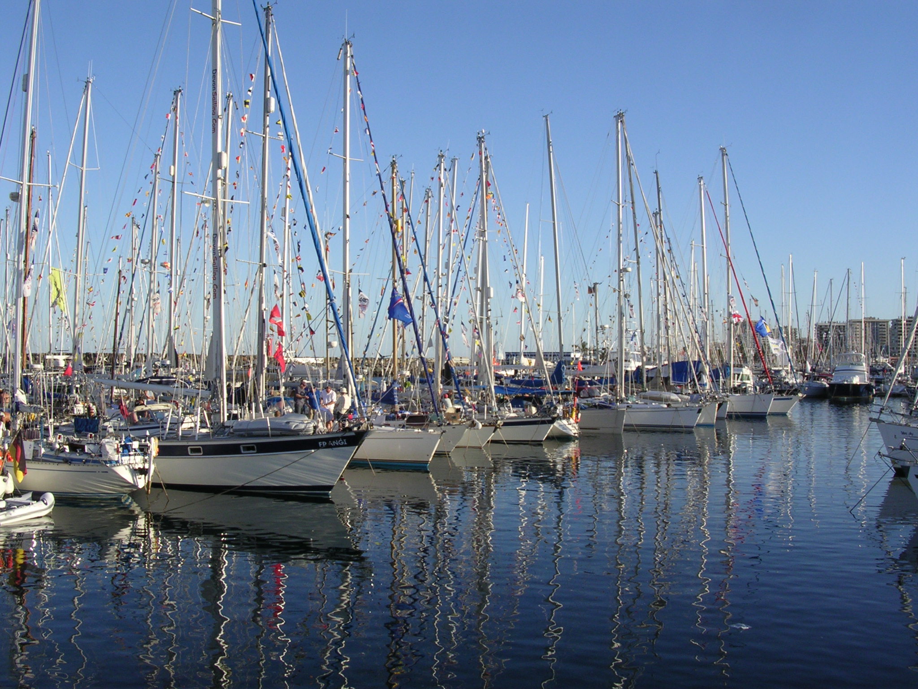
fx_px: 1008
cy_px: 344
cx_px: 459
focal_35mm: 38
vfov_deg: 37.7
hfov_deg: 49.0
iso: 100
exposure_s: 1/253
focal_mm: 5.8
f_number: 5.6
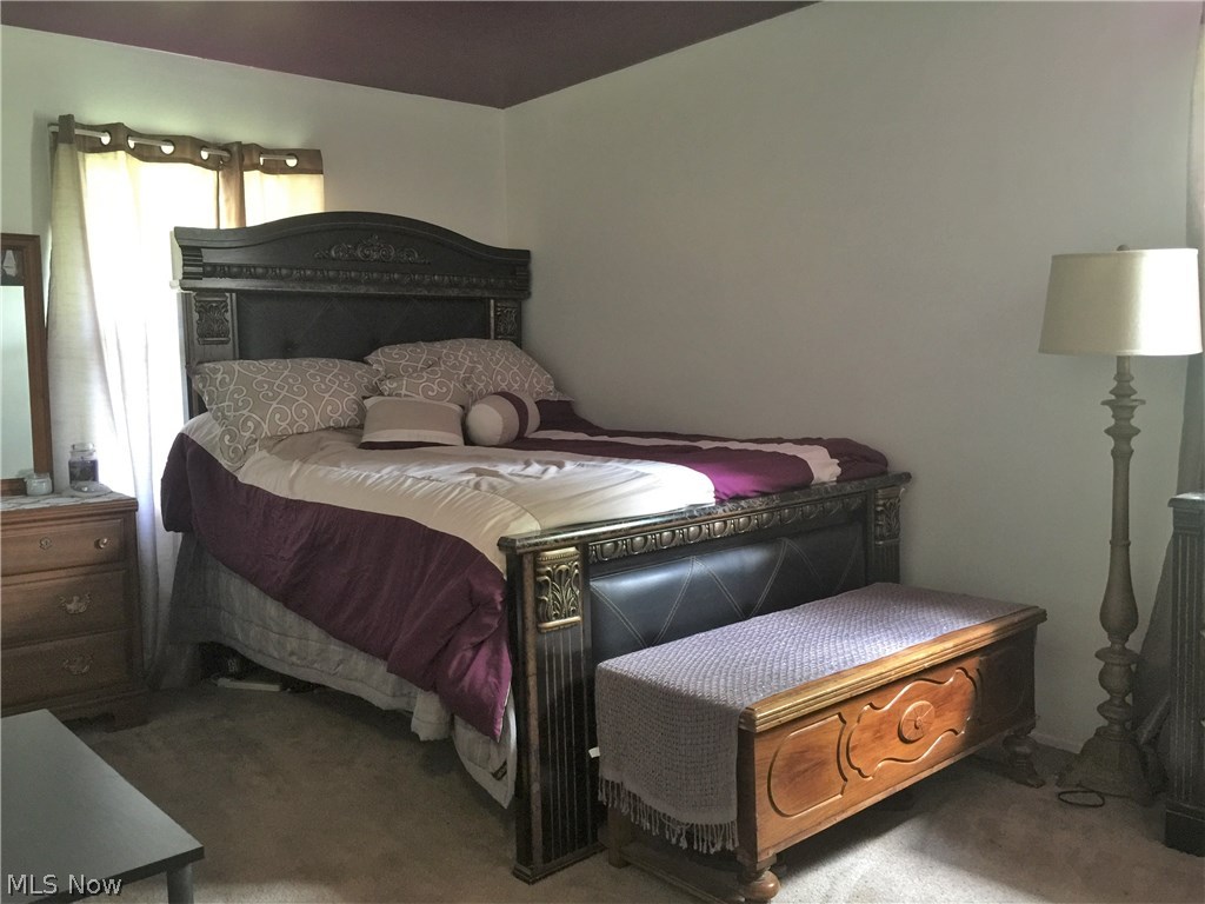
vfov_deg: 48.2
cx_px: 602
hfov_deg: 61.7
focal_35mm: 29
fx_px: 1010
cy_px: 452
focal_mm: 4.15
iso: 125
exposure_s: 1/8
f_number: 2.2
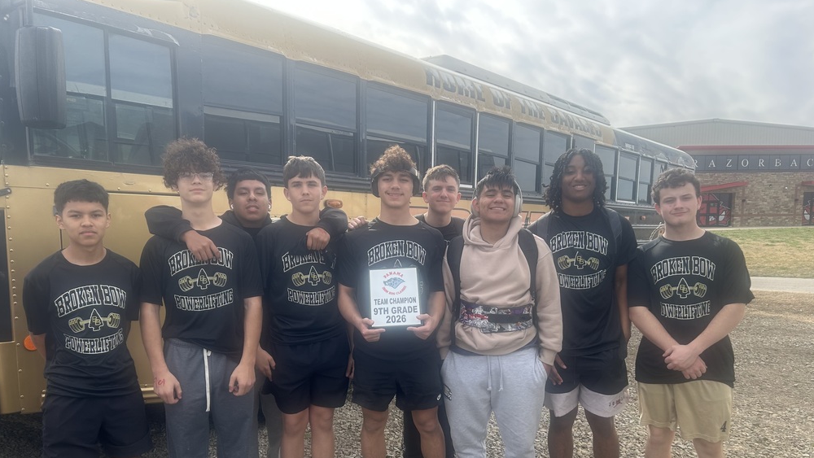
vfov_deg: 39.7
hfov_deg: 66.1
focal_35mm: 29
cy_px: 307
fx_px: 626
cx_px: 408
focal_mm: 5.7
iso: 50
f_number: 1.5
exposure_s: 1/1252
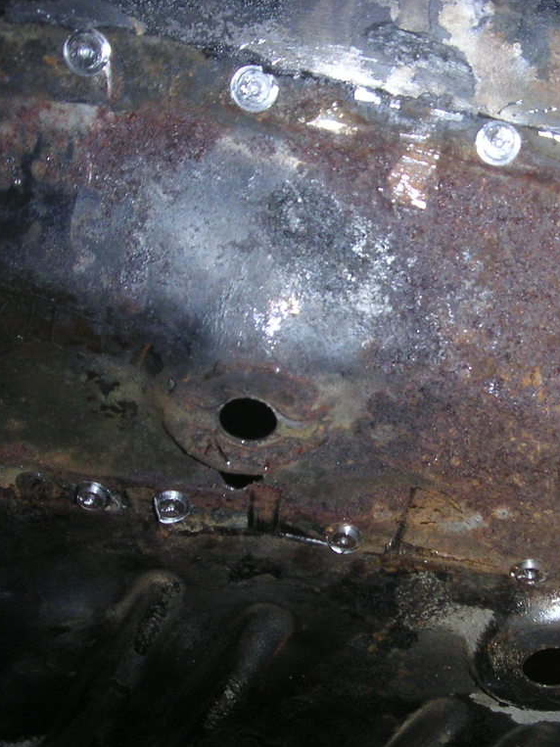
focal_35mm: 51
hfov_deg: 27.9
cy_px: 374
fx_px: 1100
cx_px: 461
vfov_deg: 37.5
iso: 160
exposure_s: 1/45
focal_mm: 6
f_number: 6.7
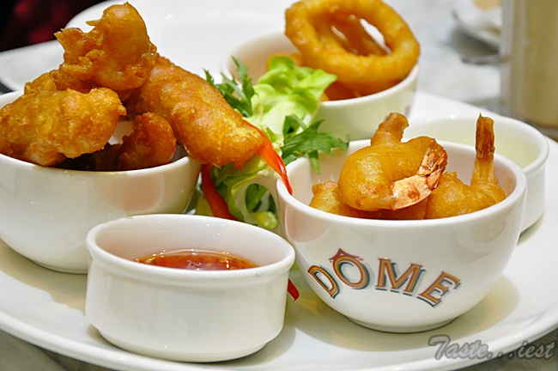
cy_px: 186
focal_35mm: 87
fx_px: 1347
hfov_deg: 23.4
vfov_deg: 15.7
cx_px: 279
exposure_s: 1/60
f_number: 5
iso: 2000
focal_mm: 58
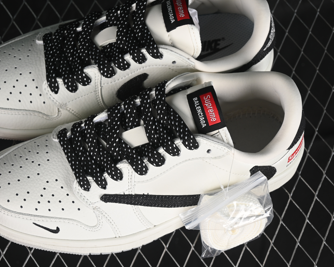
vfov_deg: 16.4
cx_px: 135
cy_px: 122
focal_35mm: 94
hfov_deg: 20.4
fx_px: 929
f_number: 7.1
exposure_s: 1/60
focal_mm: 50
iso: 160
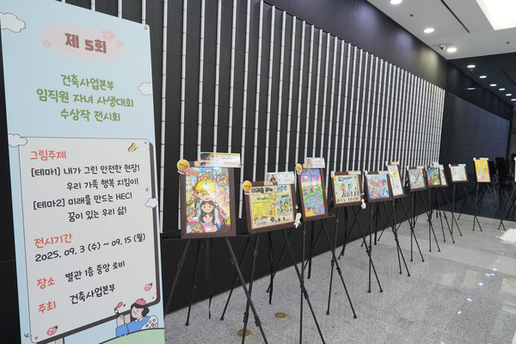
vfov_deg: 53.1
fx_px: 344
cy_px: 172
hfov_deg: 73.7
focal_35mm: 24
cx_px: 258
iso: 6400
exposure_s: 1/160
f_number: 5.6
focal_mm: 24
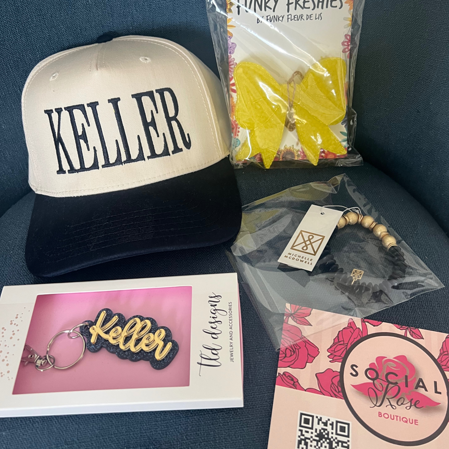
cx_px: 234
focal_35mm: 32
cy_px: 197
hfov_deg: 51.1
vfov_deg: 51.0
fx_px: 470
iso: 250
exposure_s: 1/60
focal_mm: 5.7
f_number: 1.5
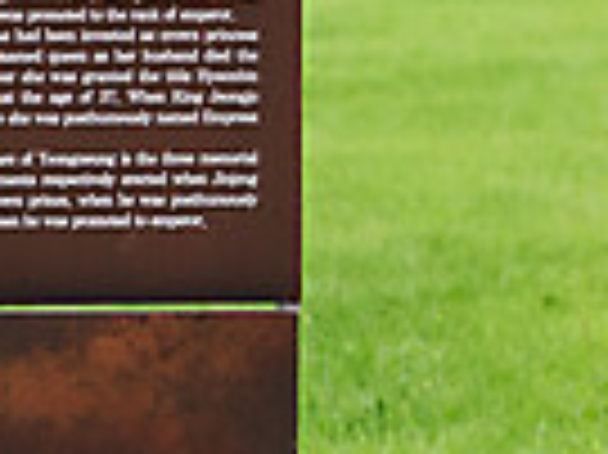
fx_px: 5247
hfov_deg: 6.6
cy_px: -373
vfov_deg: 4.9
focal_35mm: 299
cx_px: 777
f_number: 5.6
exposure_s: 1/640
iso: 400
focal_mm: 70
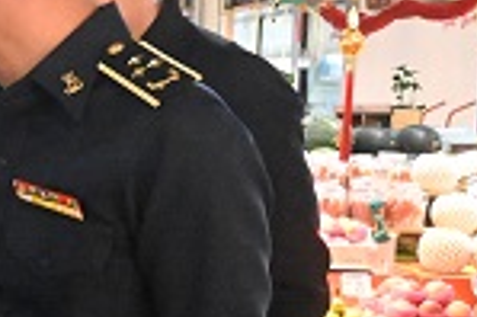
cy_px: 226
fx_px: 1165
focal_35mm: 88
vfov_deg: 15.4
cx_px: -325
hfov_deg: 19.0
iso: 45600
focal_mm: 24
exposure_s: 1/200
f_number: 14
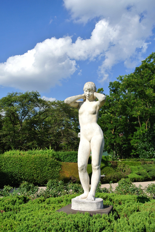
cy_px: 116
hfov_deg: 37.0
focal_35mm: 36
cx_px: 78
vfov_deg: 53.1
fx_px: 232
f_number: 5
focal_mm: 13.6
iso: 100
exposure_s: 1/800
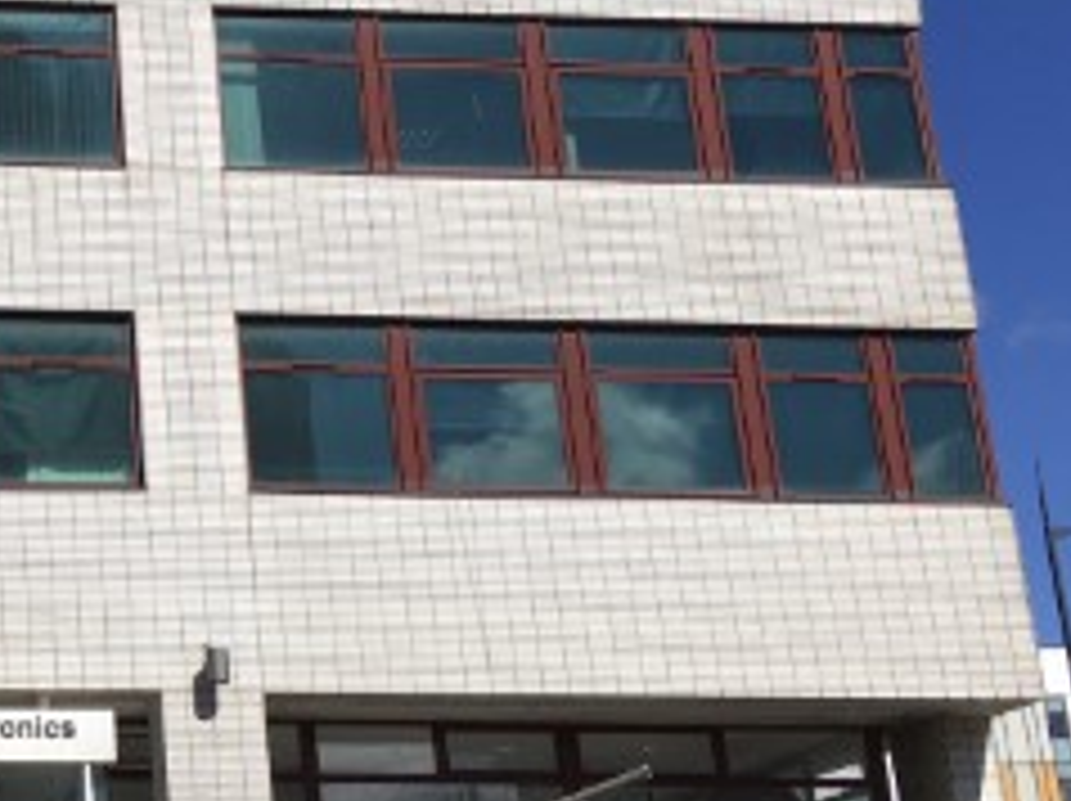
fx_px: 2411
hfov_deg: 22.8
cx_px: -248
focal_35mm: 78
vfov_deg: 18.9
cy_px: 346
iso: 25
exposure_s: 1/2747
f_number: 2.2
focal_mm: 4.15
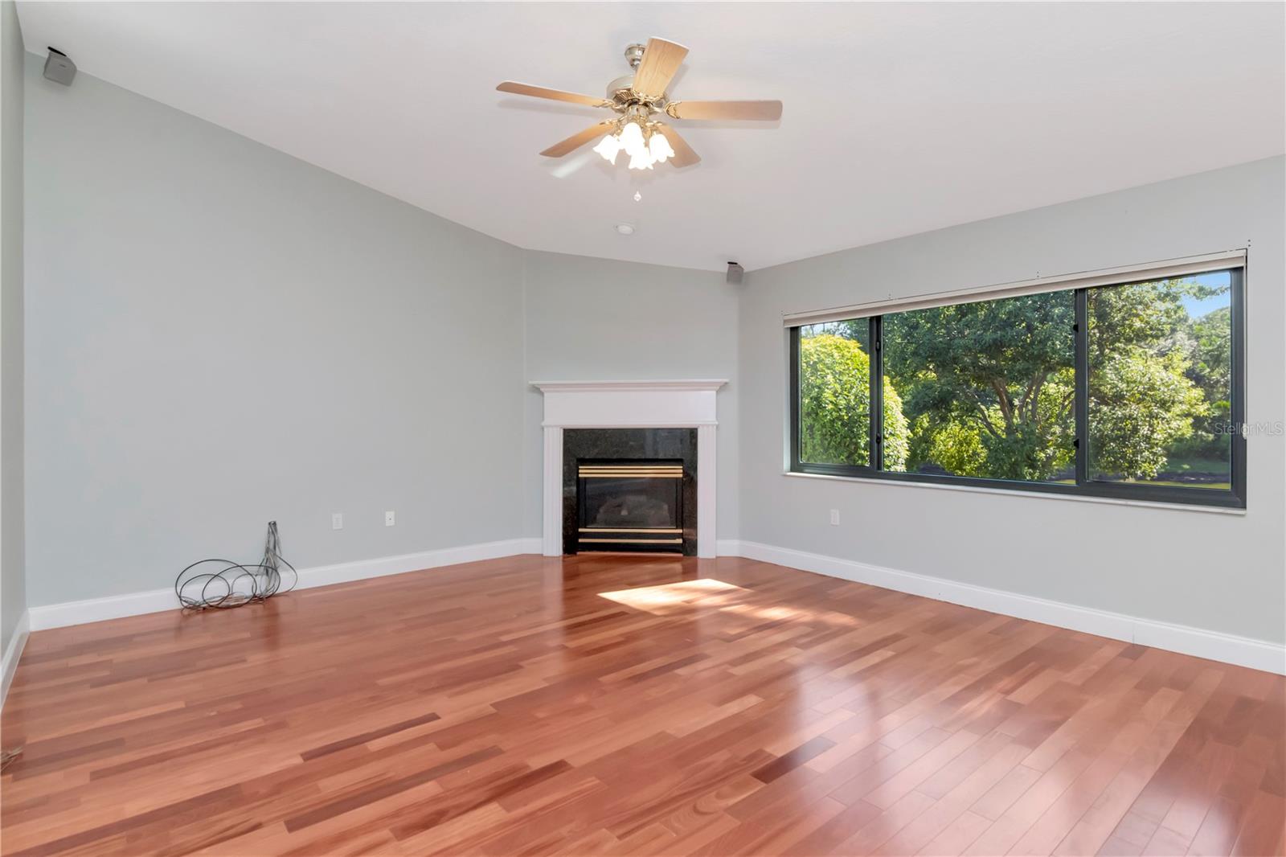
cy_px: 428
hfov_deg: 90.0
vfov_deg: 67.4
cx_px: 643
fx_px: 643
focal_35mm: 18
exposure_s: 1/160
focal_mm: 12
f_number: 8
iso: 1000
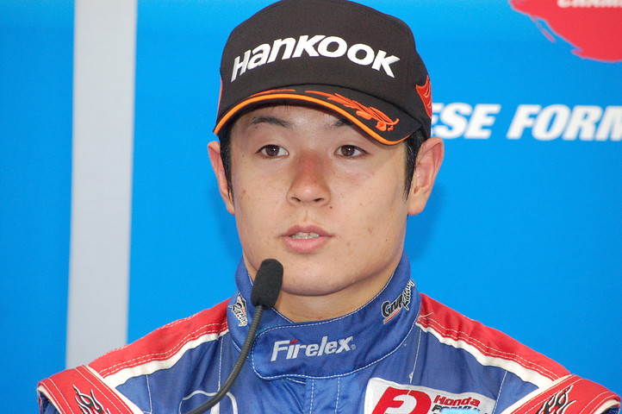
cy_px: 207
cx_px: 311
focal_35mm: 248
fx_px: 4272
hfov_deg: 8.3
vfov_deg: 5.5
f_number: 8
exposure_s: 1/60
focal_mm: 165
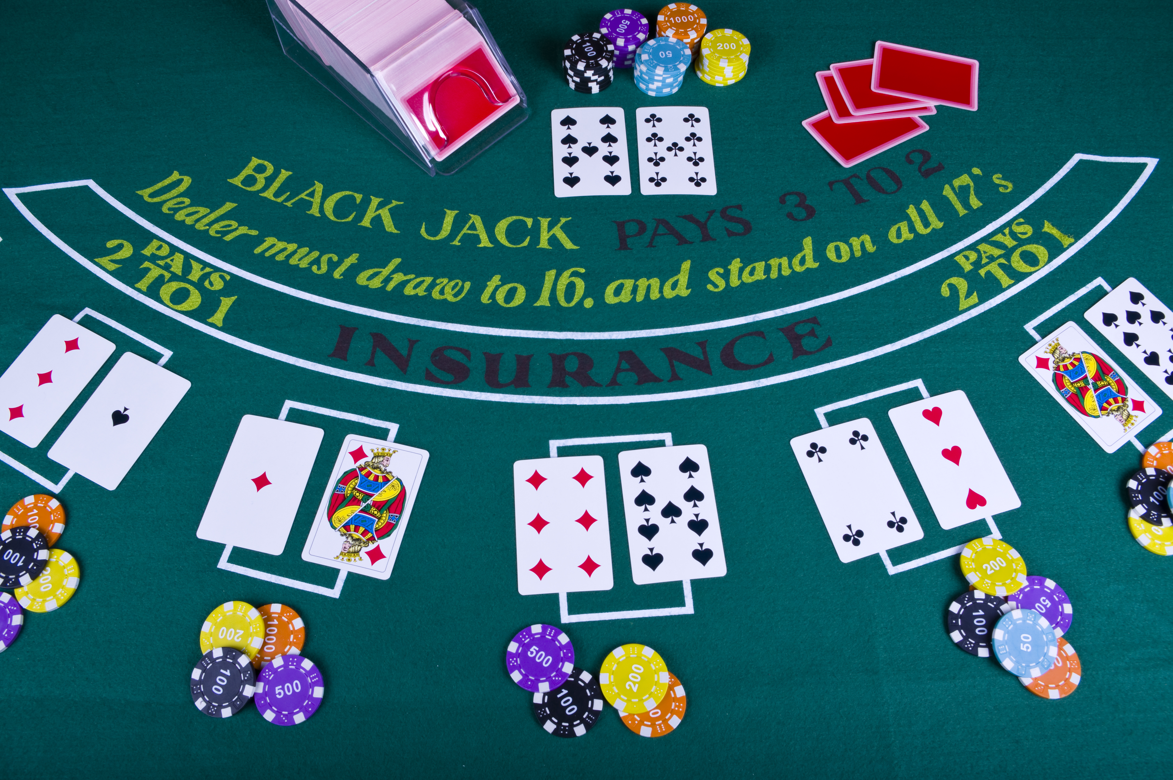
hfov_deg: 67.4
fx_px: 879
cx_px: 586
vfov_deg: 47.8
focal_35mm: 27
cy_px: 390
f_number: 16
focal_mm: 18
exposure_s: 1/180
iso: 100
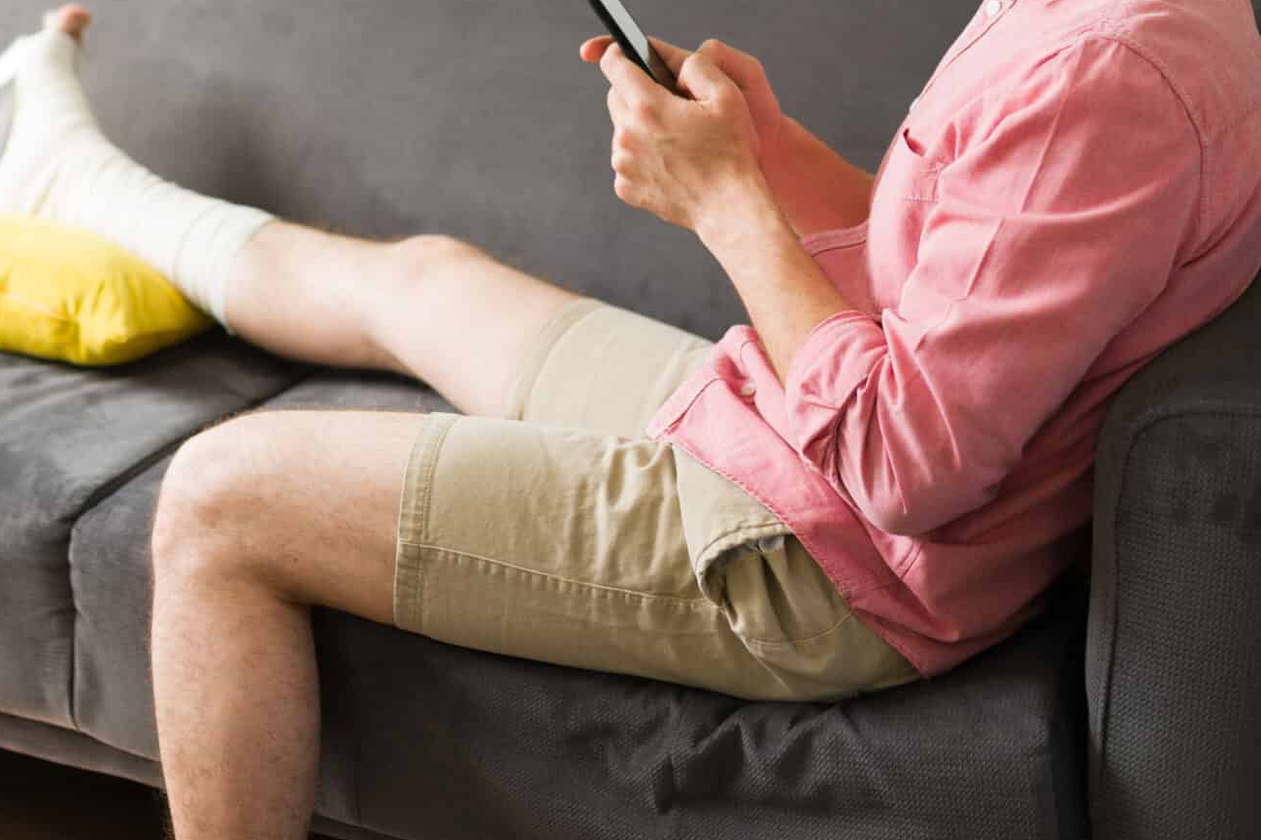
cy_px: 115
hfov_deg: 29.1
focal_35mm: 69
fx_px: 2417
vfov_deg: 19.4
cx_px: 470
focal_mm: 35
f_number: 1.8
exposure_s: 1/160
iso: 160
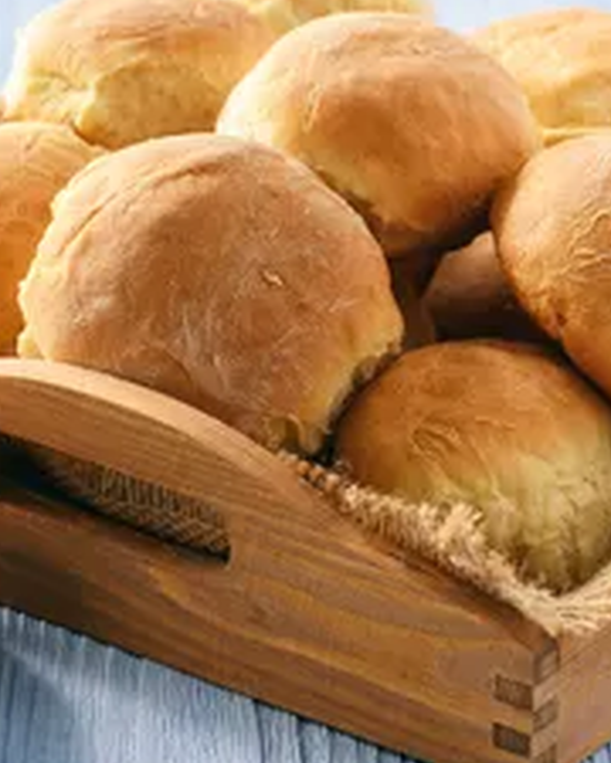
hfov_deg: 8.8
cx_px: 217
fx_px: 3956
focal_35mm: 175
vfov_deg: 11.0
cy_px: 370
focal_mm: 105
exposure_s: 1/160
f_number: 11
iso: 50
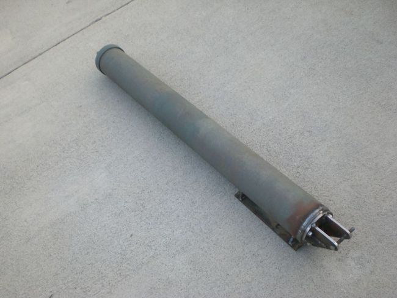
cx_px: 198
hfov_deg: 49.0
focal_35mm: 38
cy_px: 149
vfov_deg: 37.7
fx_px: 436
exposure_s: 1/80
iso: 100
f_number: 3.1
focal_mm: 6.3
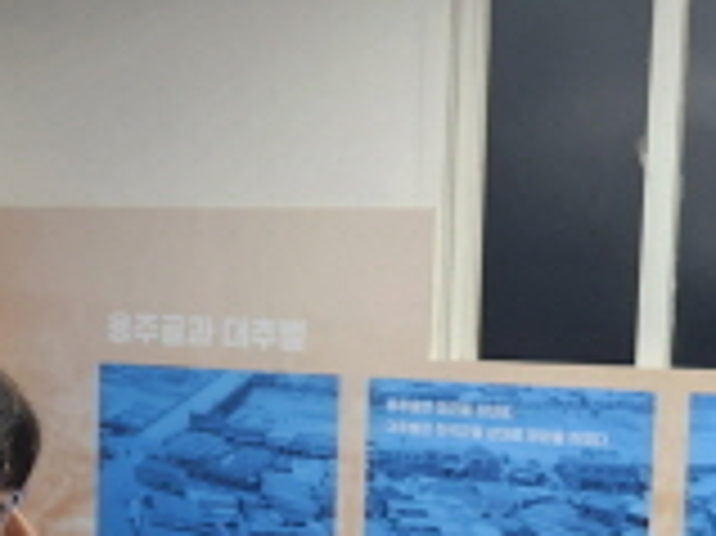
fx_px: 1798
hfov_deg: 22.5
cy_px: 522
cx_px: 428
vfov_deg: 16.6
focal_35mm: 87
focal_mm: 5.4
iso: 125
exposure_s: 1/120
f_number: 1.8
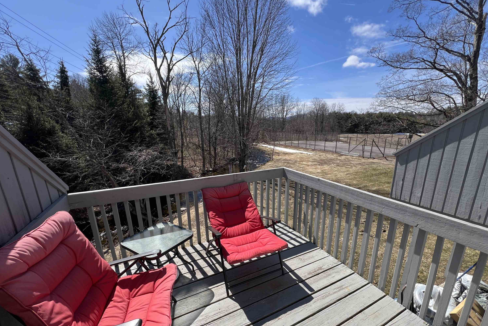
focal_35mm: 14
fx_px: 190
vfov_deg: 81.0
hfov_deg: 104.2
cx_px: 249
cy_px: 178
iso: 32
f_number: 1.8
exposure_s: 1/1014
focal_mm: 1.57
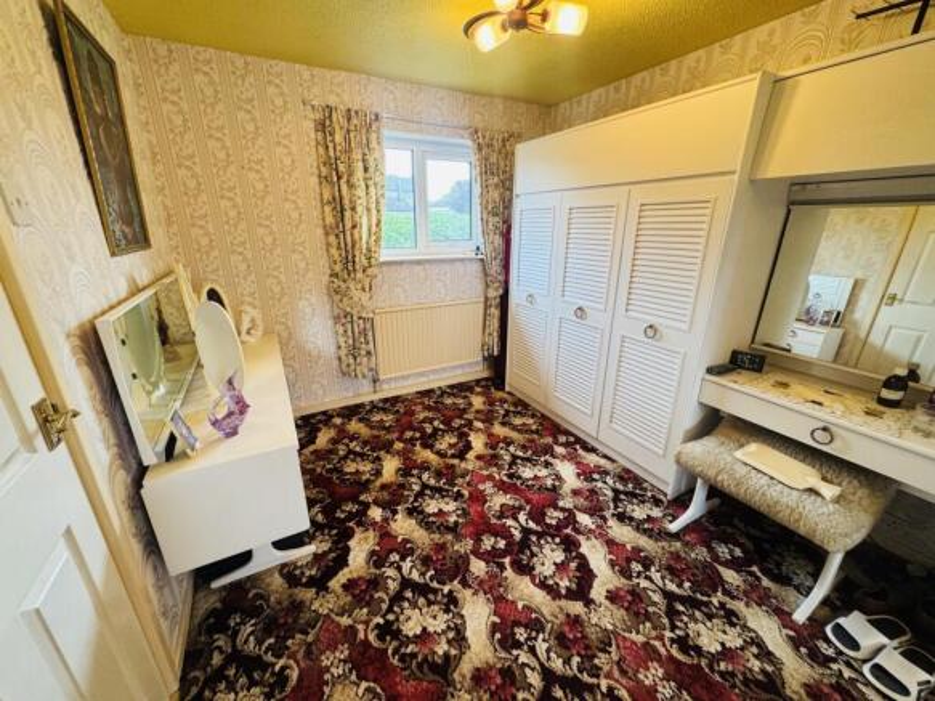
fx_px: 378
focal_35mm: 14
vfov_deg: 85.7
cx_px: 468
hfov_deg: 102.1
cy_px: 350
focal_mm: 2.22
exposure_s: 1/100
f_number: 2.2
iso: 160
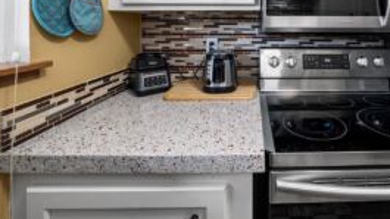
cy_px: 36
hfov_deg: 86.5
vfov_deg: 53.4
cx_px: 259
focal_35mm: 19
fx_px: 196
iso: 400
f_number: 7.1
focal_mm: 12
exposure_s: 1/60
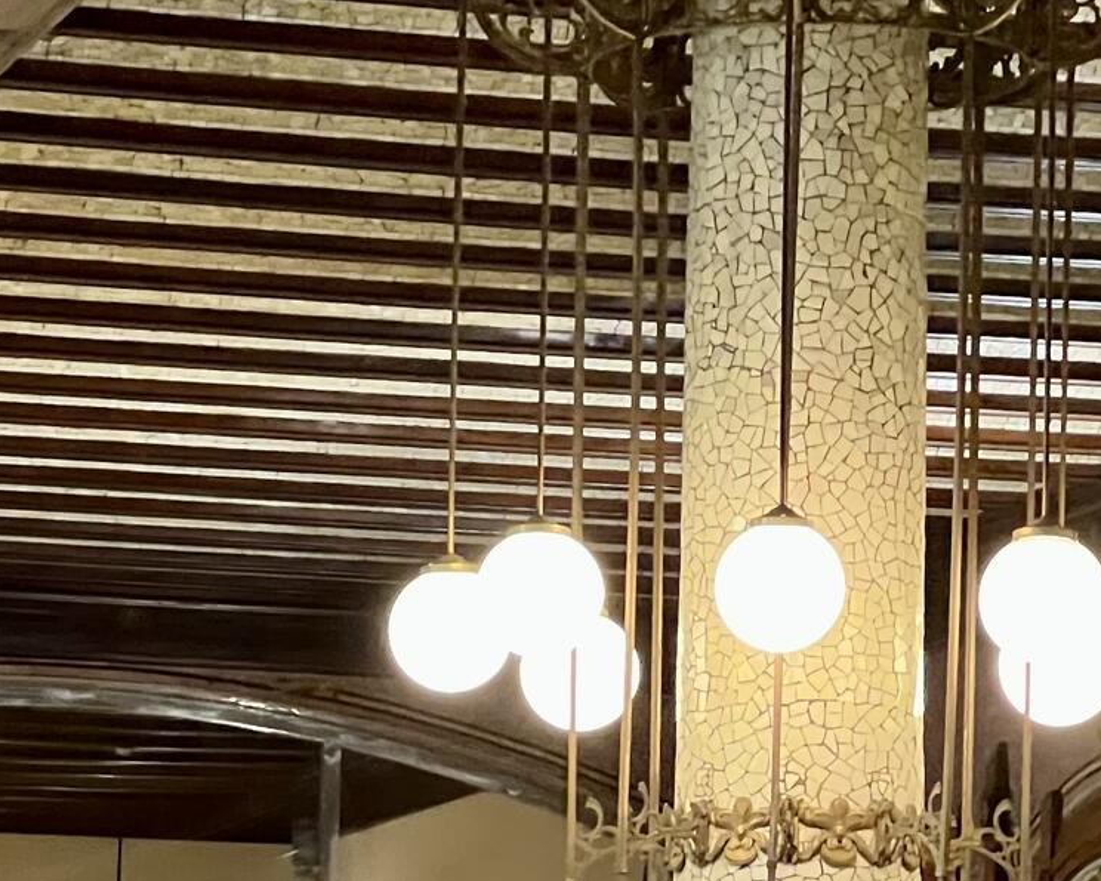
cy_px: 1078
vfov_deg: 7.4
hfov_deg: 9.3
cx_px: 324
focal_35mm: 207
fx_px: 6744
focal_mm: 9
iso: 800
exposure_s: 1/50
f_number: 2.8
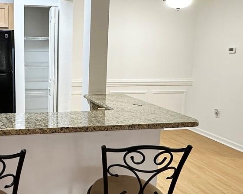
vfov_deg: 38.2
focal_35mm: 39
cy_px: 94
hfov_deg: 45.0
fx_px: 280
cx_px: 56
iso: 250
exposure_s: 1/120
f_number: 2.2
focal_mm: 2.22
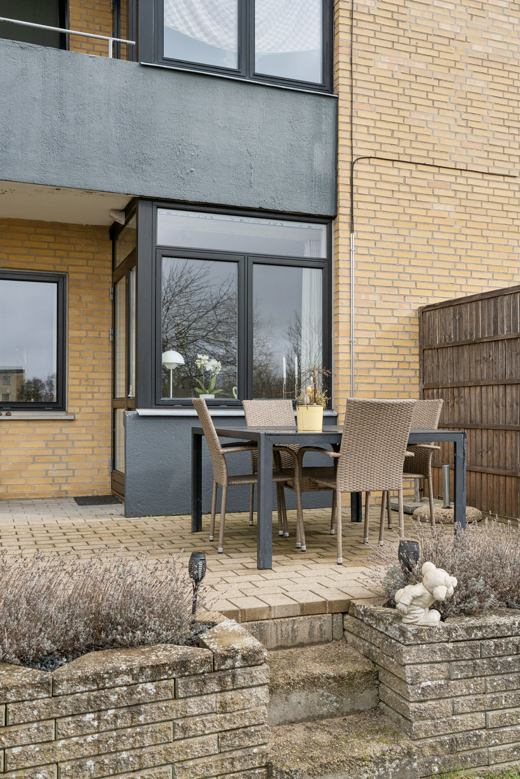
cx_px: 260
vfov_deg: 55.8
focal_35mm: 34
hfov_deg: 38.9
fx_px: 737
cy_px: 390
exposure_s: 1/320
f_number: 10
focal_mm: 34
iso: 800
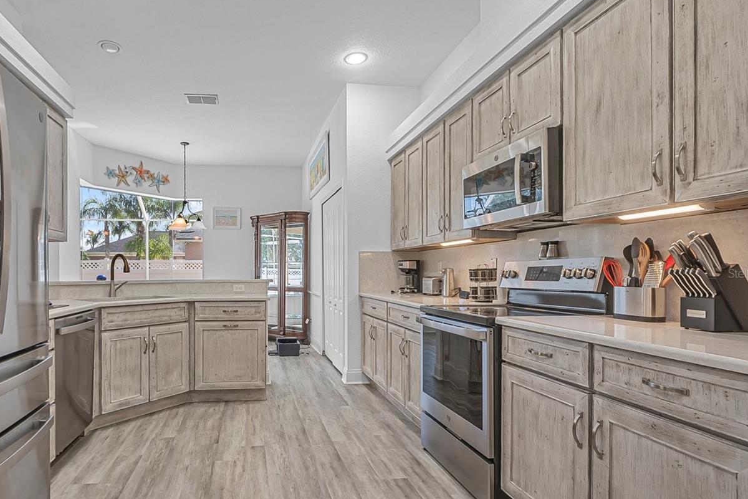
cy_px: 273
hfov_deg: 82.5
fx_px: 416
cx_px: 285
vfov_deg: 61.8
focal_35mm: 20
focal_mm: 10
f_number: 9
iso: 320
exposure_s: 1/20
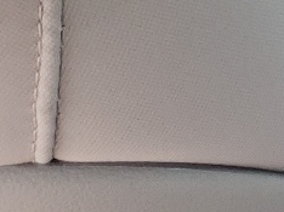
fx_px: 1459
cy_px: -227
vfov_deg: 7.9
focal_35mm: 178
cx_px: 790
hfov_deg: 9.3
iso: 50
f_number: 1.5
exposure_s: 1/200
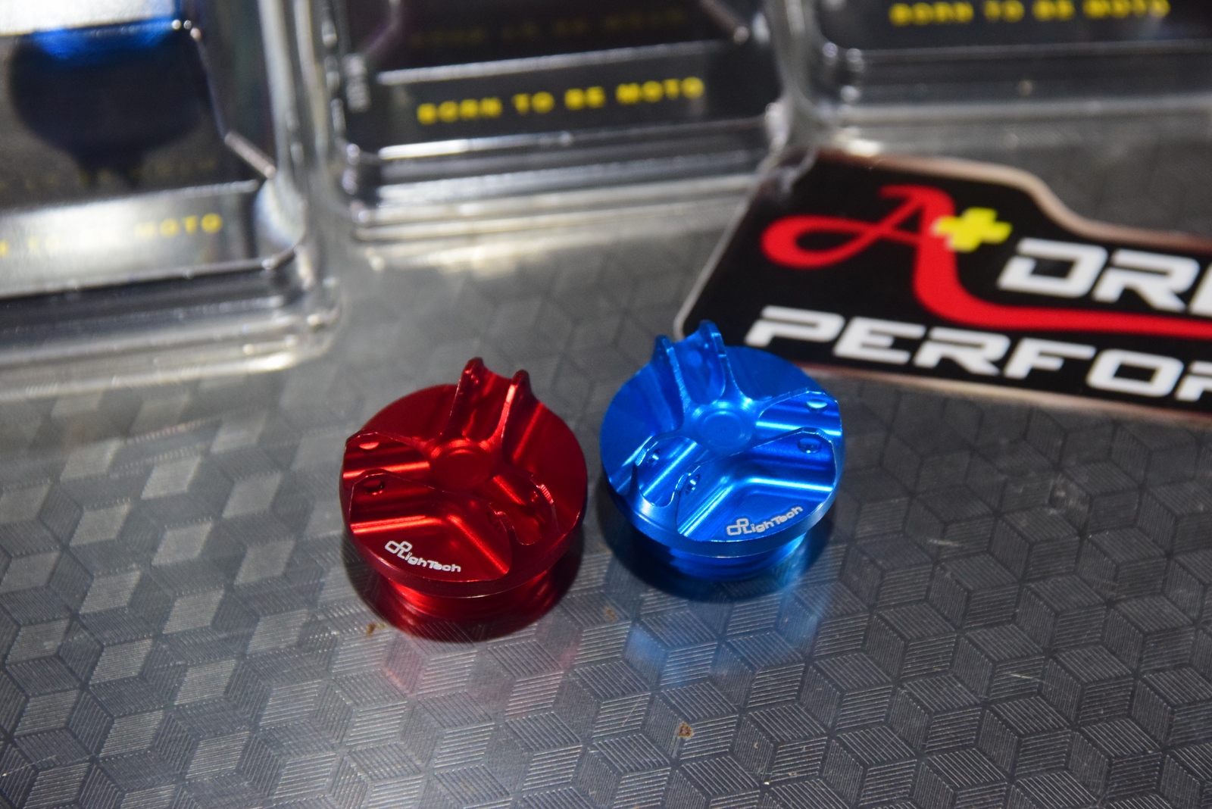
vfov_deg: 13.1
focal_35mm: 105
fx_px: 3536
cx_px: 606
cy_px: 404
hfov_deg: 19.4
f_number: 5.6
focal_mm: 70
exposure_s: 1/25
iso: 2000
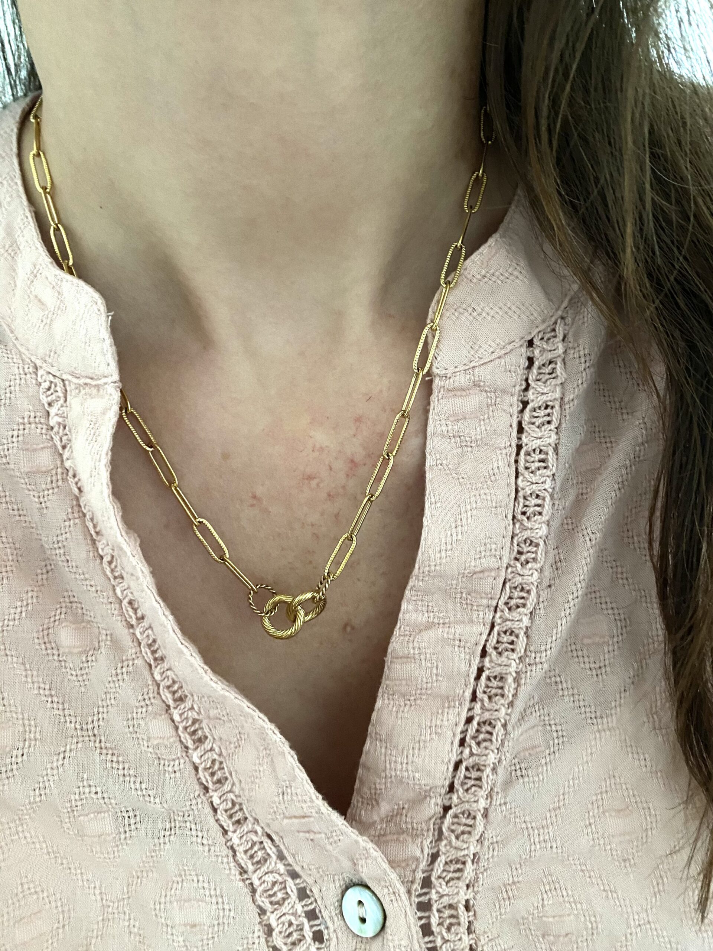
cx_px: 356
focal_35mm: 26
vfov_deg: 67.3
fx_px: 714
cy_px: 476
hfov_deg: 53.1
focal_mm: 4.25
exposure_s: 1/30
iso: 1000
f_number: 1.8
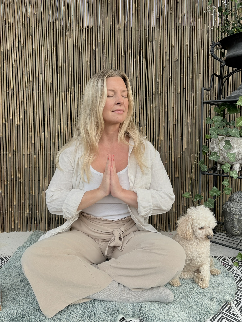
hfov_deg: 53.1
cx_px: 121
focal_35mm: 26
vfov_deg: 67.3
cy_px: 161
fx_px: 242
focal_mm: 5.96
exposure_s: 1/151
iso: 32
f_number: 1.6
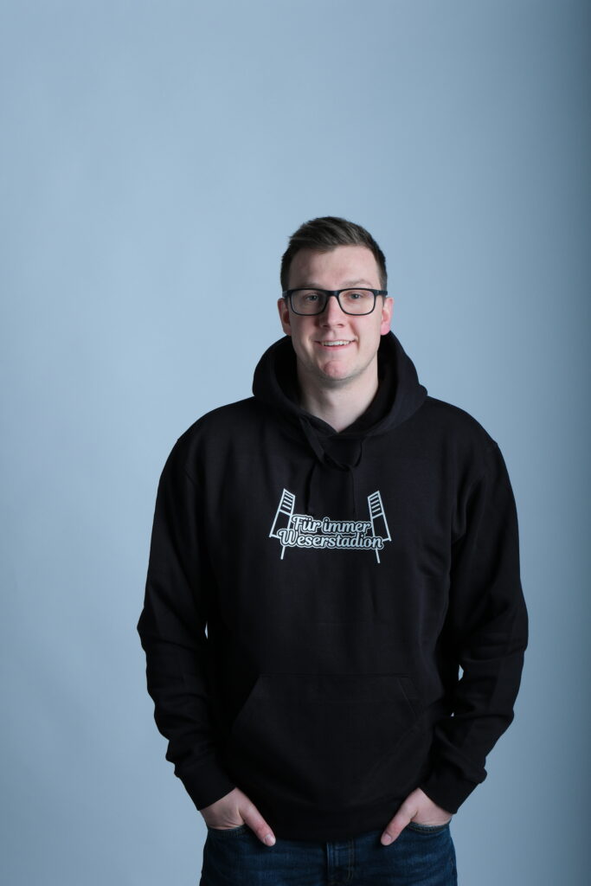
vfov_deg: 23.1
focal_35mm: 88
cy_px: 443
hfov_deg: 15.5
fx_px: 2166
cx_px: 296
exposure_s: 1/250
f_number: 8
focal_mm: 58.7
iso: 400
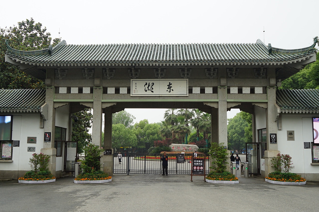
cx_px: 160
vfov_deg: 36.8
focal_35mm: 36
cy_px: 106
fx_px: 319
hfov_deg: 53.2
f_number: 8
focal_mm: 24
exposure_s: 1/80
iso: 100
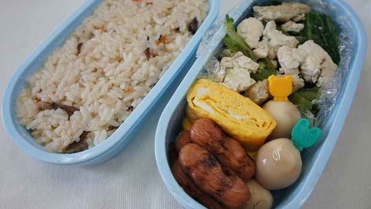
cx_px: 183
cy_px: 85
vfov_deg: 40.0
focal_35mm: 29
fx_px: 285
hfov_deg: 66.1
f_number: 5
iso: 200
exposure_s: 1/60
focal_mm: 18
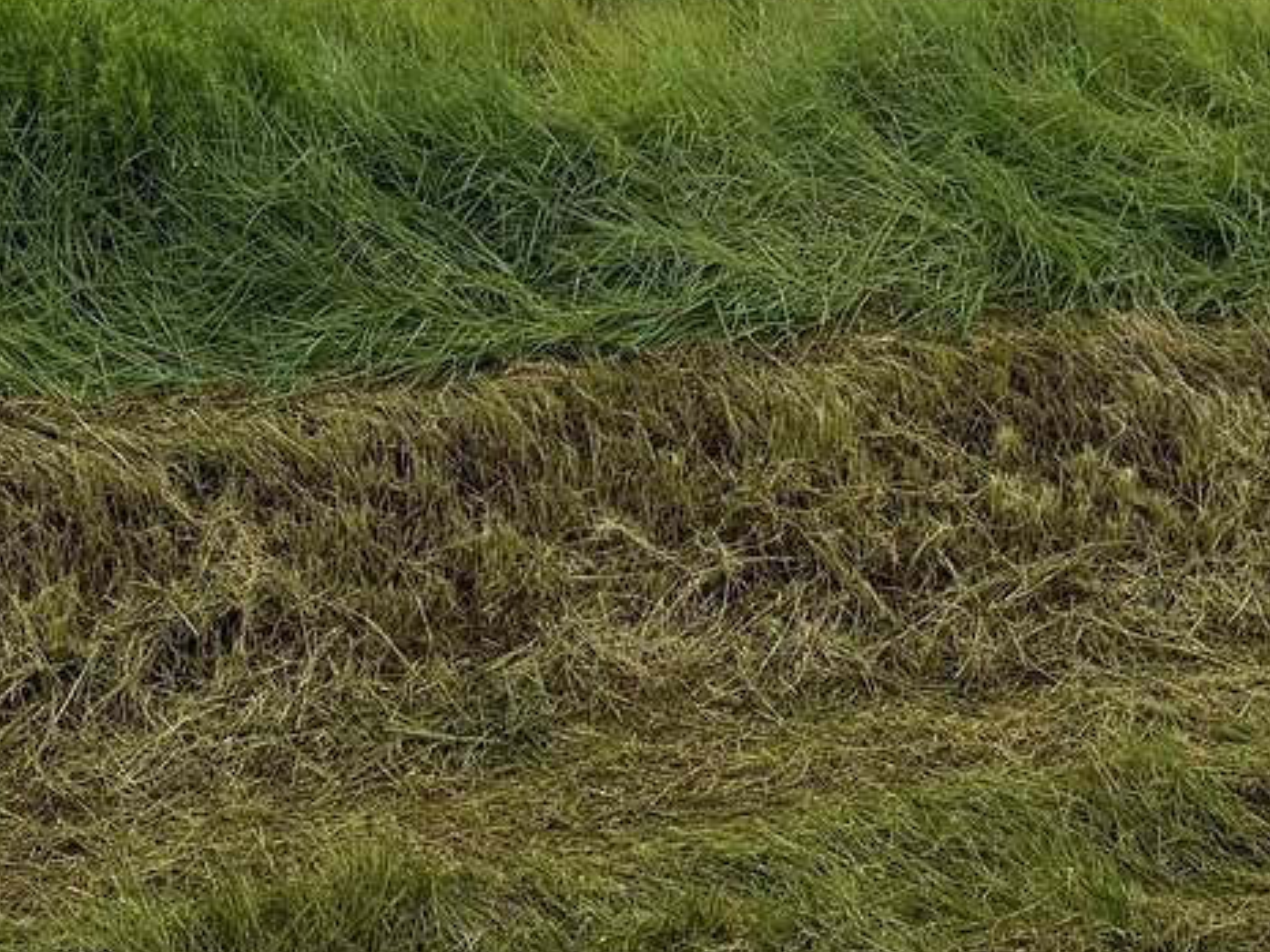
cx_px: 377
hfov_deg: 29.1
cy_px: -303
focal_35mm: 66
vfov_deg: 20.3
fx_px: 2422
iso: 80
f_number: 1.78
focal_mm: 6.76
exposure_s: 1/7092
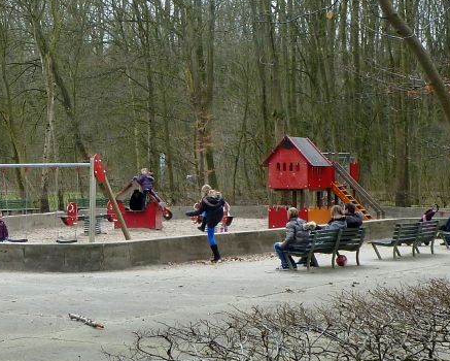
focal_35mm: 96
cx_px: 42
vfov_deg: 16.0
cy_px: 203
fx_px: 1279
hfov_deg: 19.6
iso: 80
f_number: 3.7
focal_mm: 6.9
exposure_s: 1/100
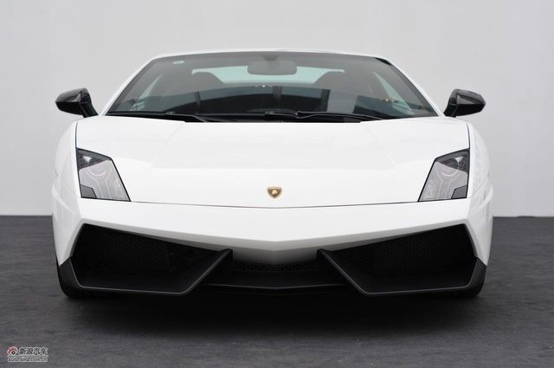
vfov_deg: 18.1
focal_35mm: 75
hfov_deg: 27.0
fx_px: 1153
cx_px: 277
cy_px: 184
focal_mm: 50
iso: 200
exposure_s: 1/1250
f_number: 4
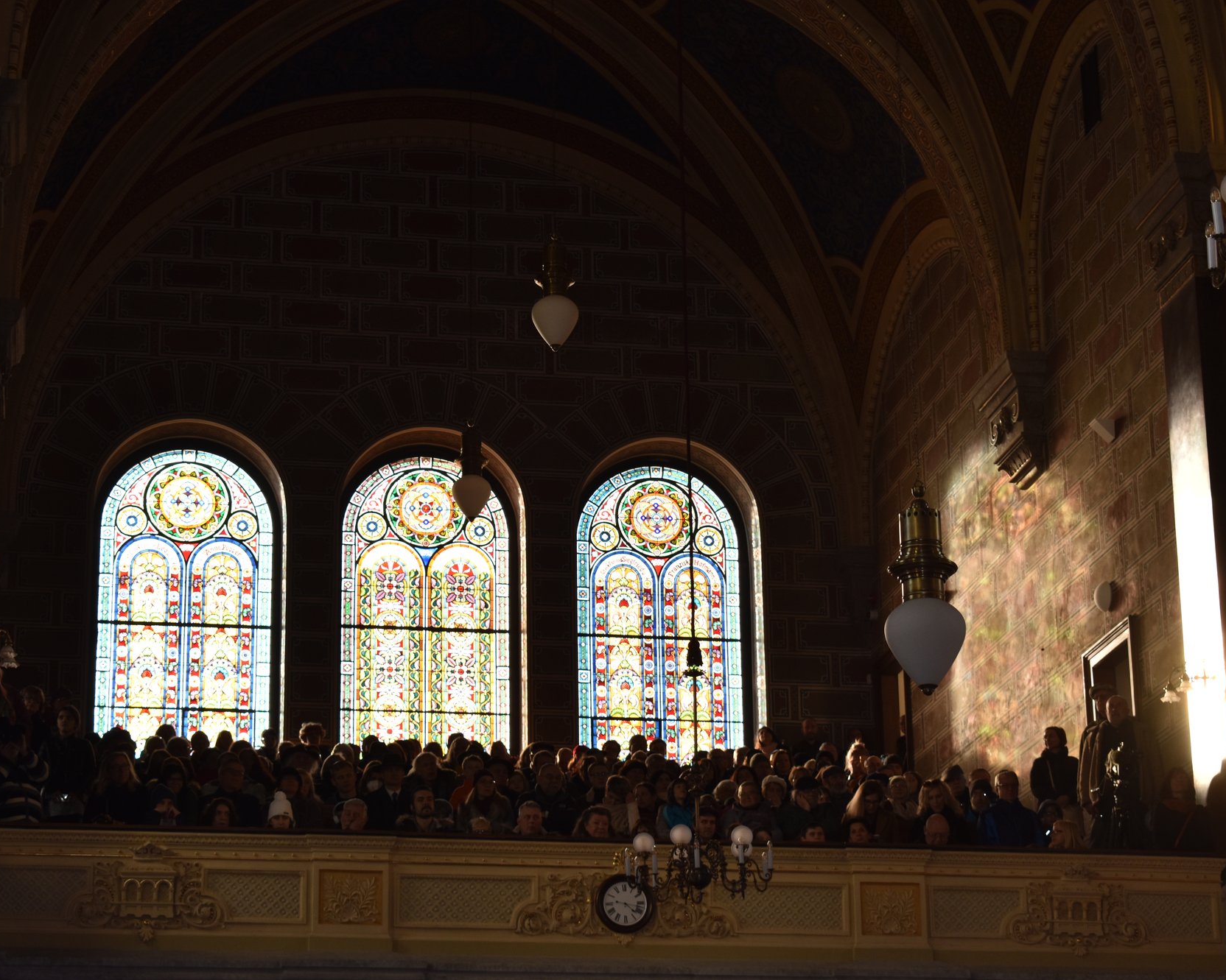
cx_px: 600
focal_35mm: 88
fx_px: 3193
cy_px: 490
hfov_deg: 21.7
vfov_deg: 17.5
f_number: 5.6
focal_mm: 52
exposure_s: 1/80
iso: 220
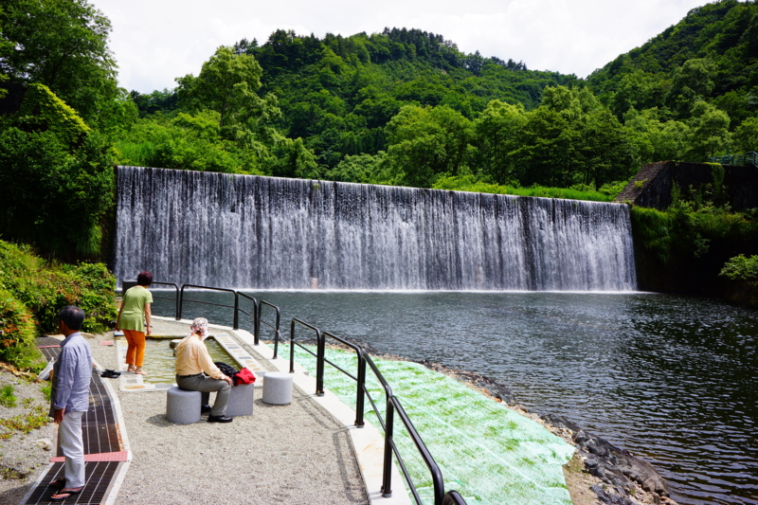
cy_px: 252
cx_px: 379
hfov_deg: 61.9
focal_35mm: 30
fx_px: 631
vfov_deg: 43.6
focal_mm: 20
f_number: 8
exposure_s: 1/250
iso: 100
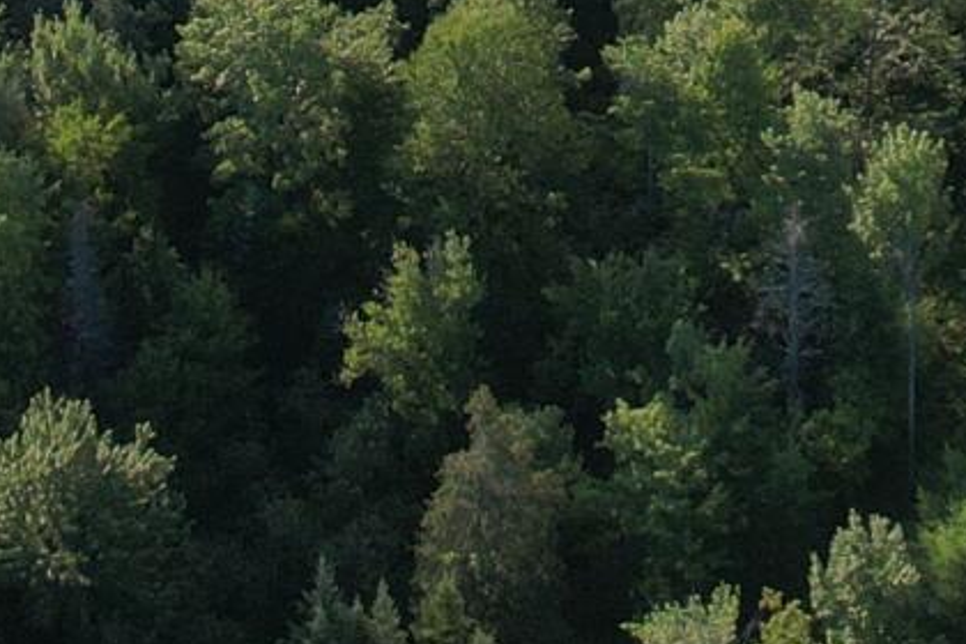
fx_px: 4213
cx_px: 678
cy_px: -1350
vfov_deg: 7.6
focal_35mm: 157
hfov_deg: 13.1
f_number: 2.8
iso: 100
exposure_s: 1/800
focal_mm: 8.38
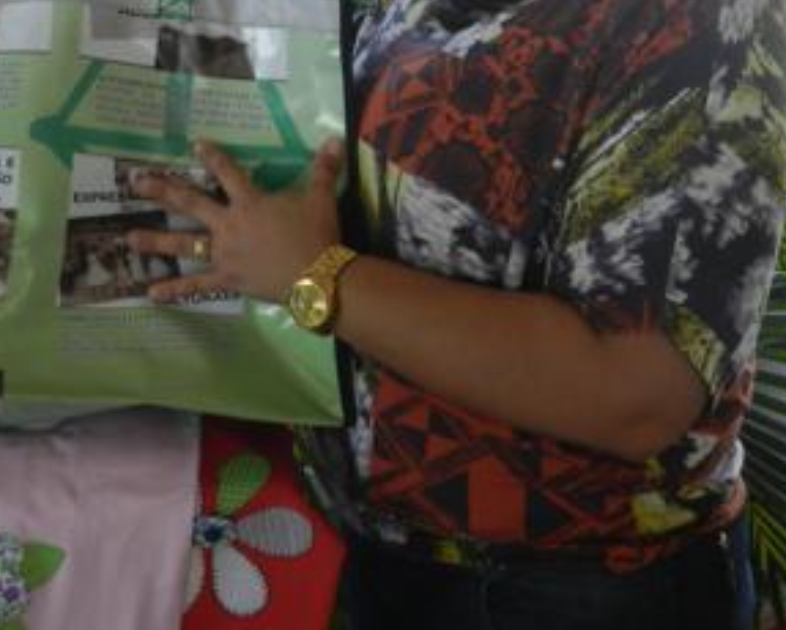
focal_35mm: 50
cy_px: 153
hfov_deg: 37.3
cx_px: 381
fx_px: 1164
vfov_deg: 29.8
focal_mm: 4
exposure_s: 1/80
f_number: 3.4
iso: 160
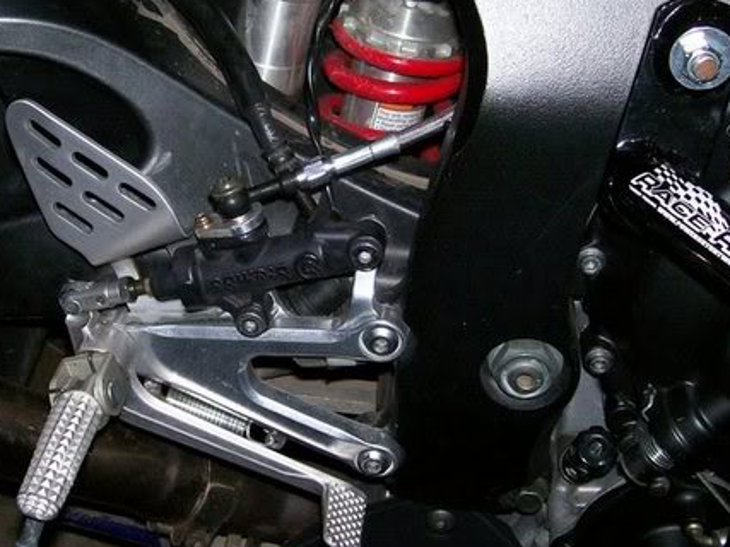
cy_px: 267
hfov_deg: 35.2
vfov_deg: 27.0
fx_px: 1138
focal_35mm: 54
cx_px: 248
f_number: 2.7
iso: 140
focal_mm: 6
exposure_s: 1/64
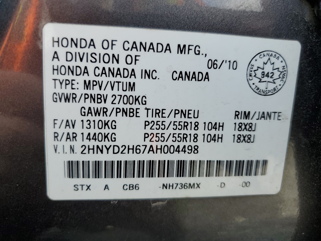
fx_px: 241
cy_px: 120
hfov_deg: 67.3
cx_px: 160
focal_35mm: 26
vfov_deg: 53.1
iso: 50
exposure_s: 1/556
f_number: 1.5
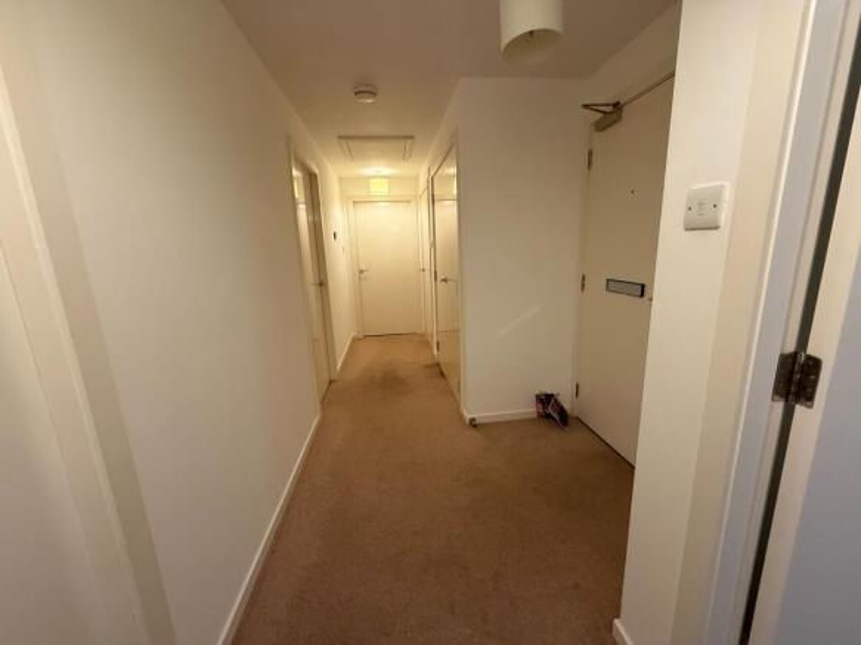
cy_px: 322
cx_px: 430
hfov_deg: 102.1
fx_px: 348
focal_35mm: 14
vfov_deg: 85.7
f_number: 2.2
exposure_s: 1/100
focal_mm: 2.22
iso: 500
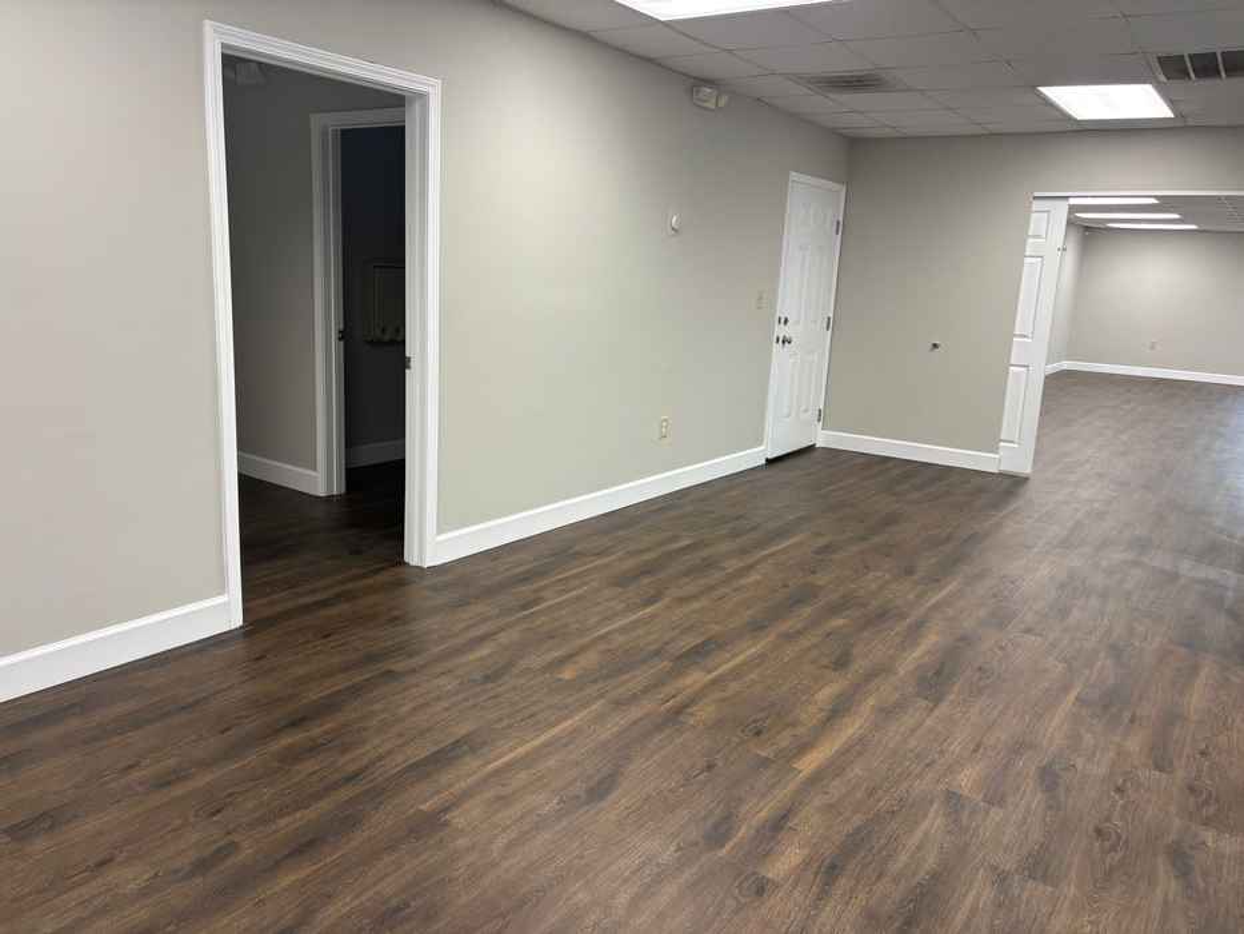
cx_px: 622
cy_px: 467
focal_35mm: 26
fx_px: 934
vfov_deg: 53.1
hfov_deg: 67.3
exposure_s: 1/120
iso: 100
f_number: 1.6
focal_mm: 5.96
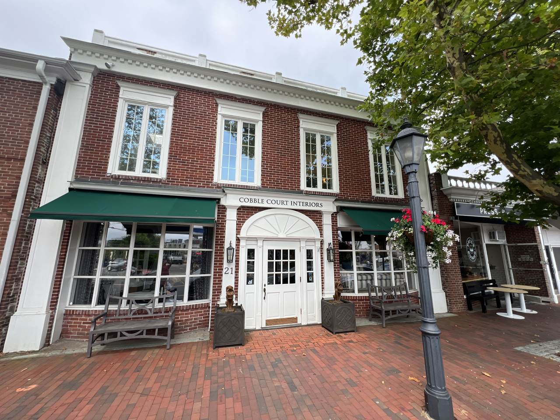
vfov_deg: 89.9
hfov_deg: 106.2
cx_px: 280
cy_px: 210
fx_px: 210
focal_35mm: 13
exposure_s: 1/657
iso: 32
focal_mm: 1.57
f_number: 1.8
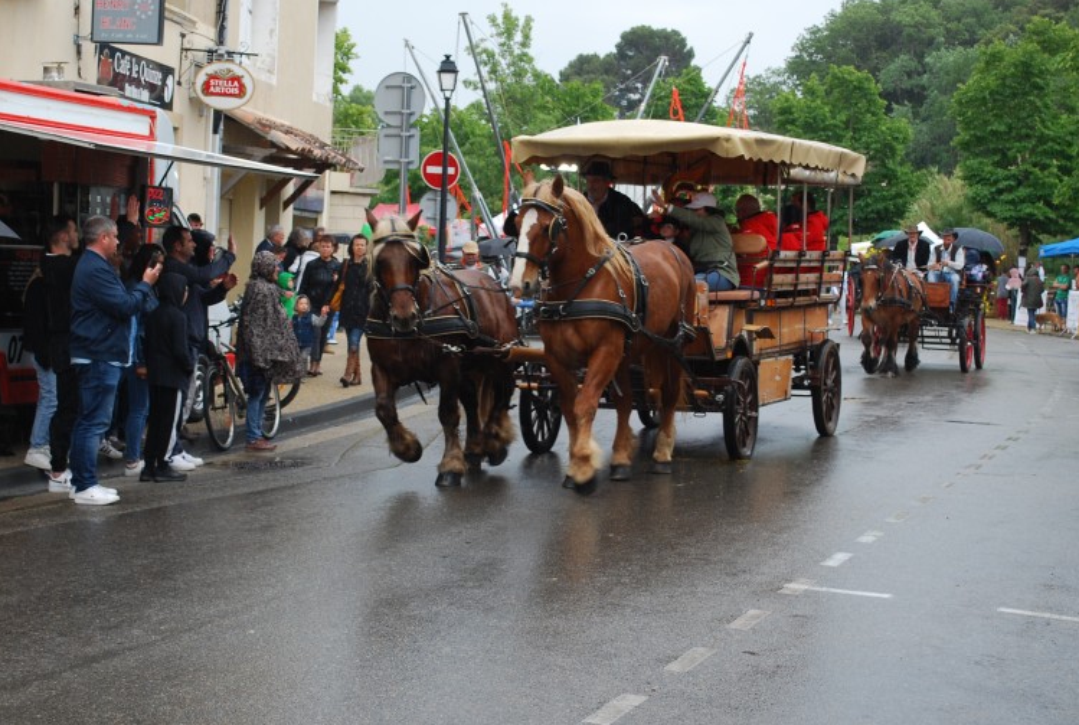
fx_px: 2043
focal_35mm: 68
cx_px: 503
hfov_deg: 29.6
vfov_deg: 20.1
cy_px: 329
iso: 125
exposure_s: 1/125
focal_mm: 38
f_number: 5.6
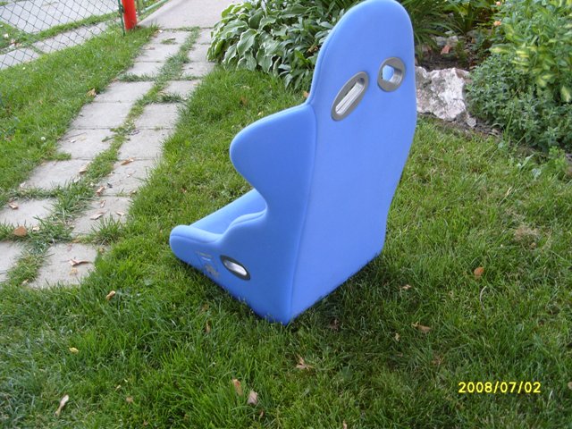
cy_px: 214
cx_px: 286
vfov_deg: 40.7
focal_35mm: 35
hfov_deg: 52.6
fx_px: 578
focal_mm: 7.8
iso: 80
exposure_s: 1/60
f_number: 2.8
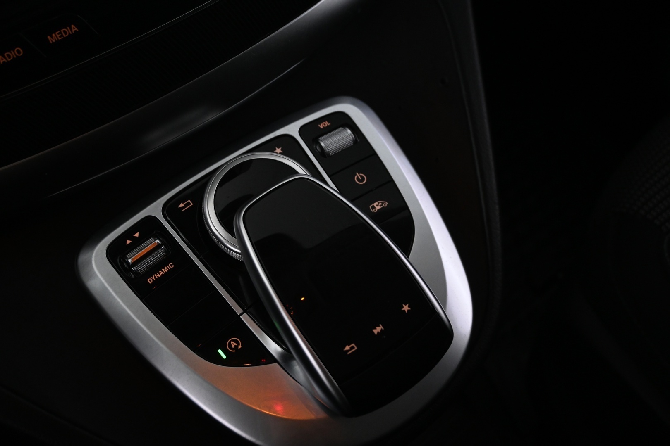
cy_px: 223
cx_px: 335
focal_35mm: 37
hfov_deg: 52.2
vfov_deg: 36.2
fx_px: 684
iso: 1600
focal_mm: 24.5
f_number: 4.2
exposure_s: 1/20
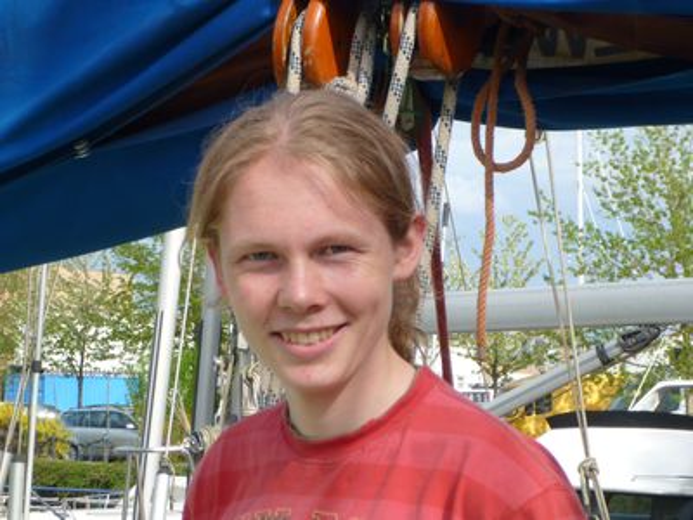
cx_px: 346
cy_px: 260
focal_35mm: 93
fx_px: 1862
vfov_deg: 15.9
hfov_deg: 21.1
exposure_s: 1/400
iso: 200
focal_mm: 16.6
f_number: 5.7
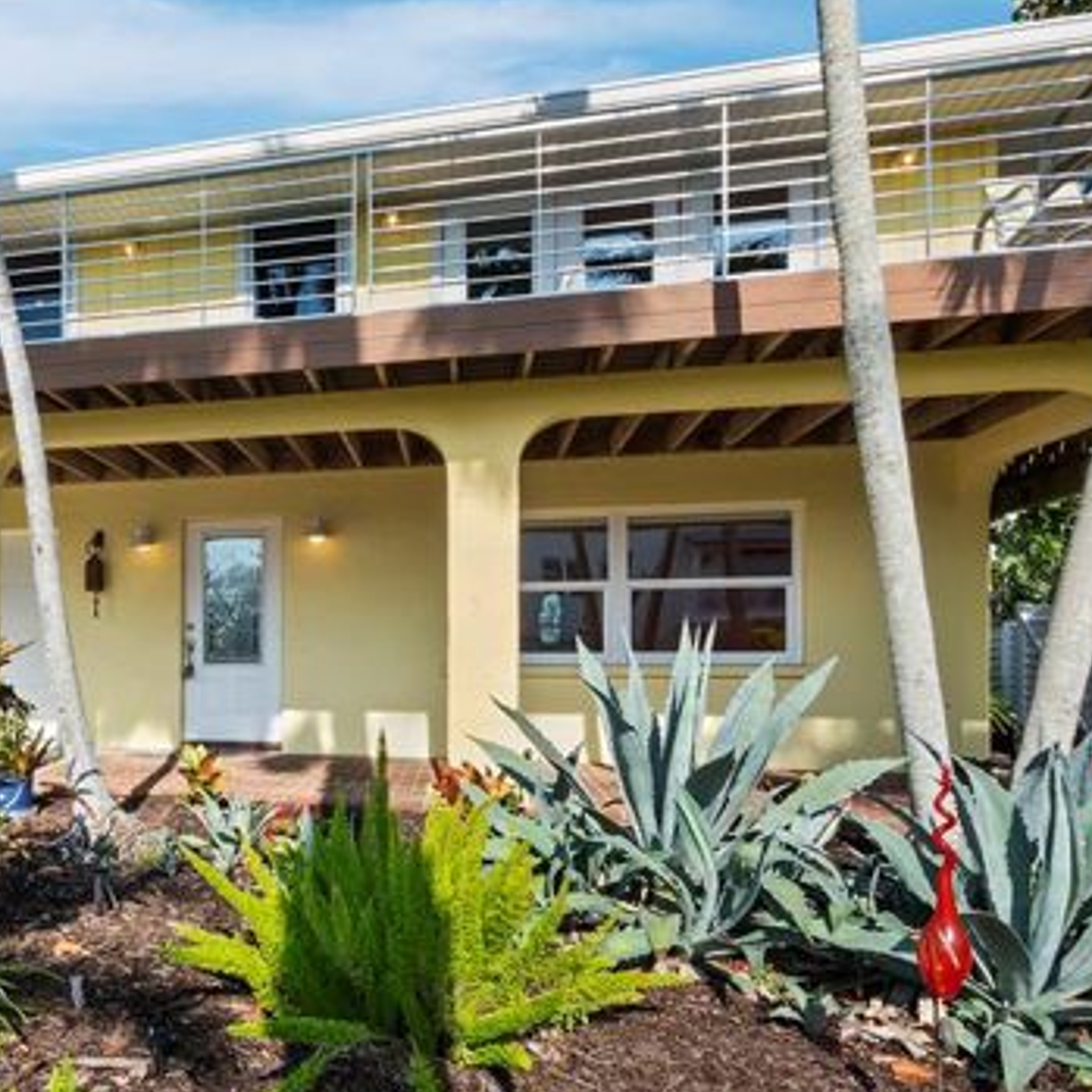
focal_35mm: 25
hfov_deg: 58.4
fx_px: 892
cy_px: 666
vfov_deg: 62.3
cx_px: 227
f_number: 11
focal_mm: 7
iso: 400
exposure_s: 1/160
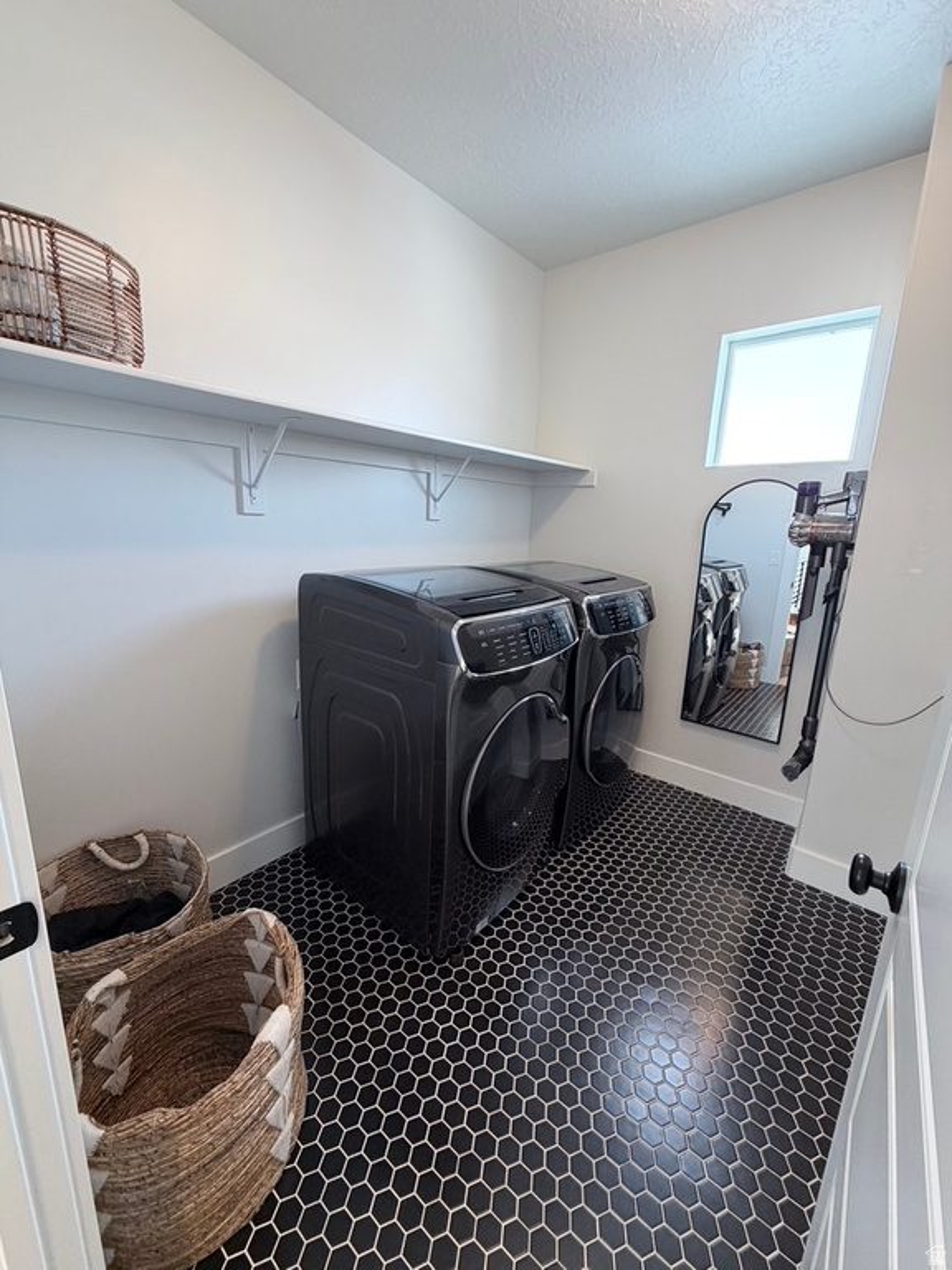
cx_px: 476
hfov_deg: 85.7
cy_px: 635
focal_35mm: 14
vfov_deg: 102.1
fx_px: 513
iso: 200
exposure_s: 1/60
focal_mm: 2.22
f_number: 2.2
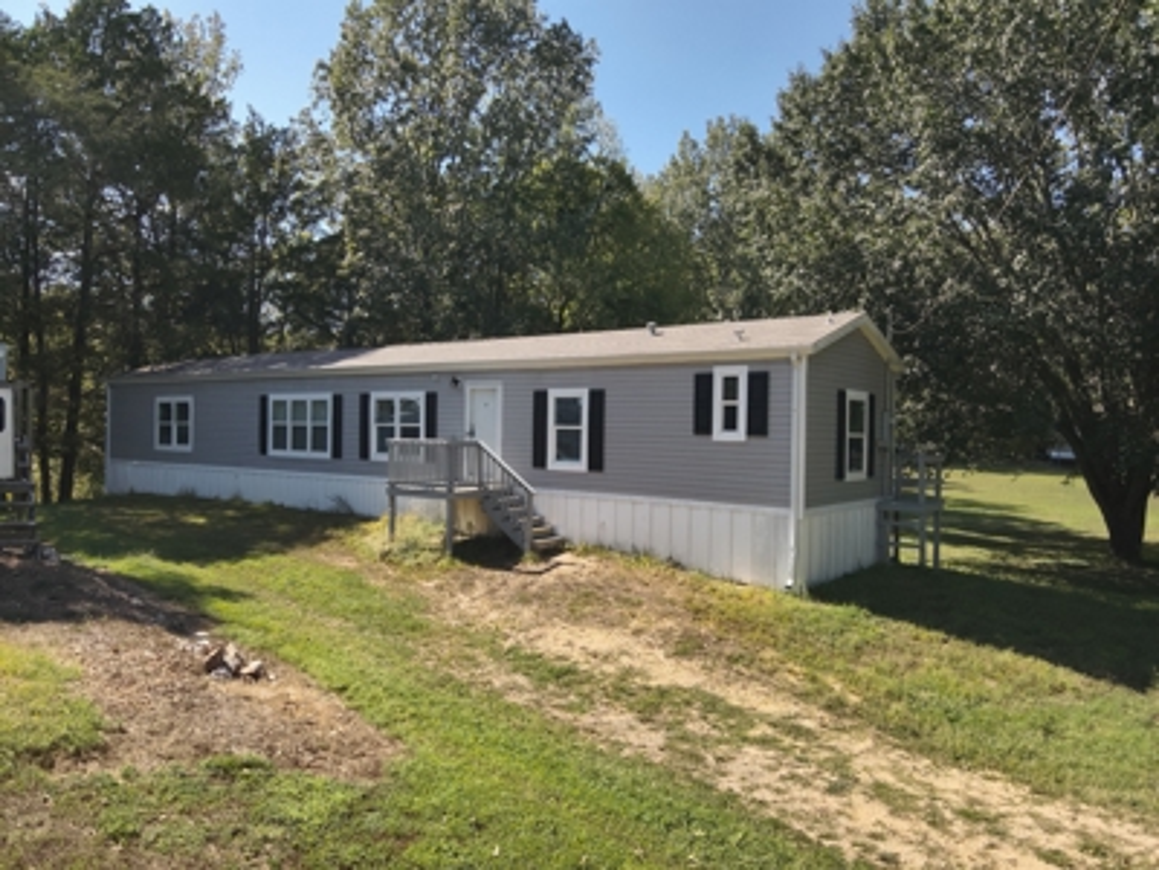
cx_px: 580
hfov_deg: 71.6
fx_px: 804
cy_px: 435
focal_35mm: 24
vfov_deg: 56.8
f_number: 2.8
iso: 110
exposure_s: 1/640
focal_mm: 4.4
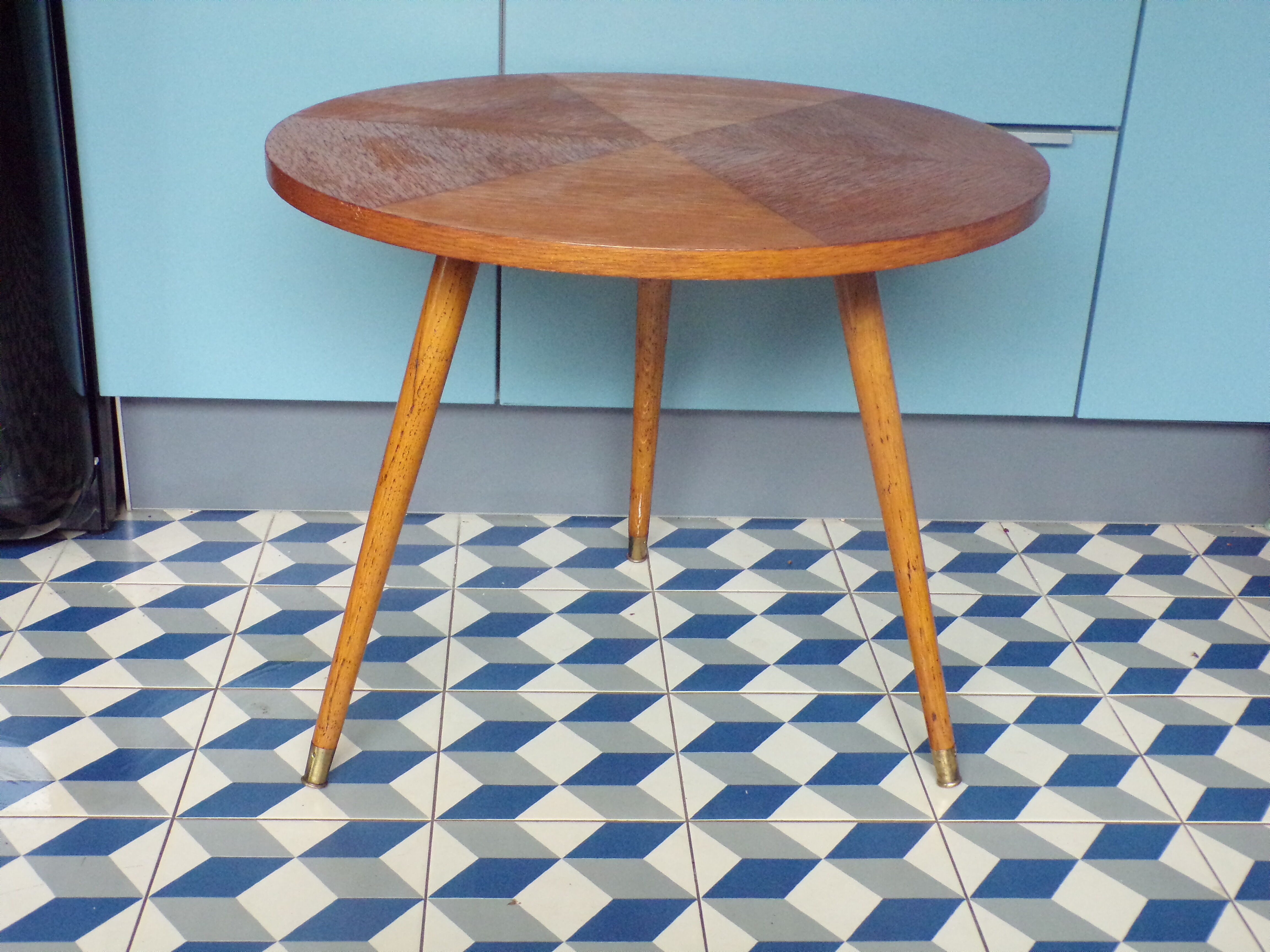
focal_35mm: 42
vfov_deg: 34.3
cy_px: 476
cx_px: 635
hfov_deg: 44.8
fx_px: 1541
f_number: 3.4
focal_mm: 7.6
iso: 788
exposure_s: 1/60
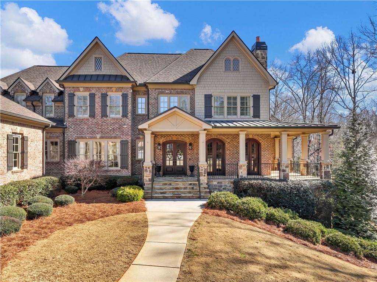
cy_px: 141
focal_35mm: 24
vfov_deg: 56.8
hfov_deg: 71.6
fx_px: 261
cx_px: 188
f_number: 8
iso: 200
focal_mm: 12.29
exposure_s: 1/400
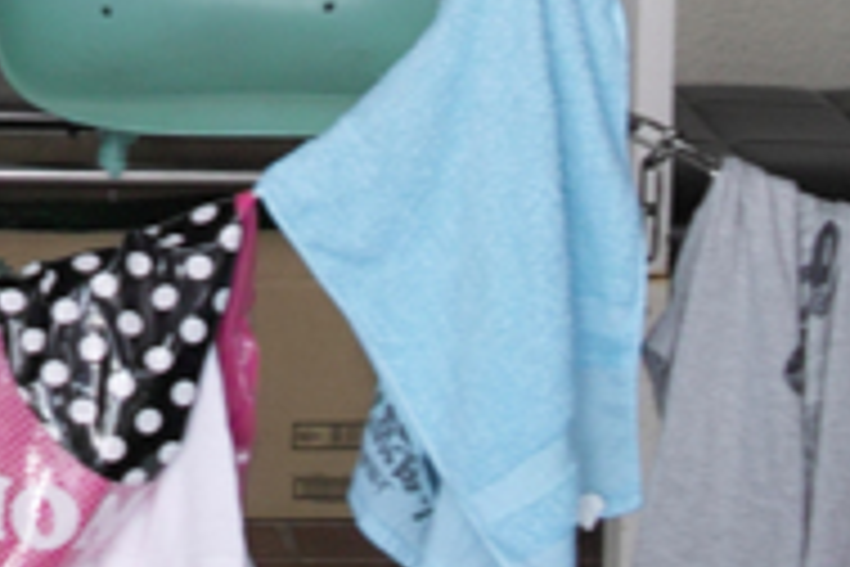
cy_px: -778
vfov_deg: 5.9
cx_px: -819
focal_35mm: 222
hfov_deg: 8.8
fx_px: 5241
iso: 200
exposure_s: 1/40
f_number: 2.8
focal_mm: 24.2
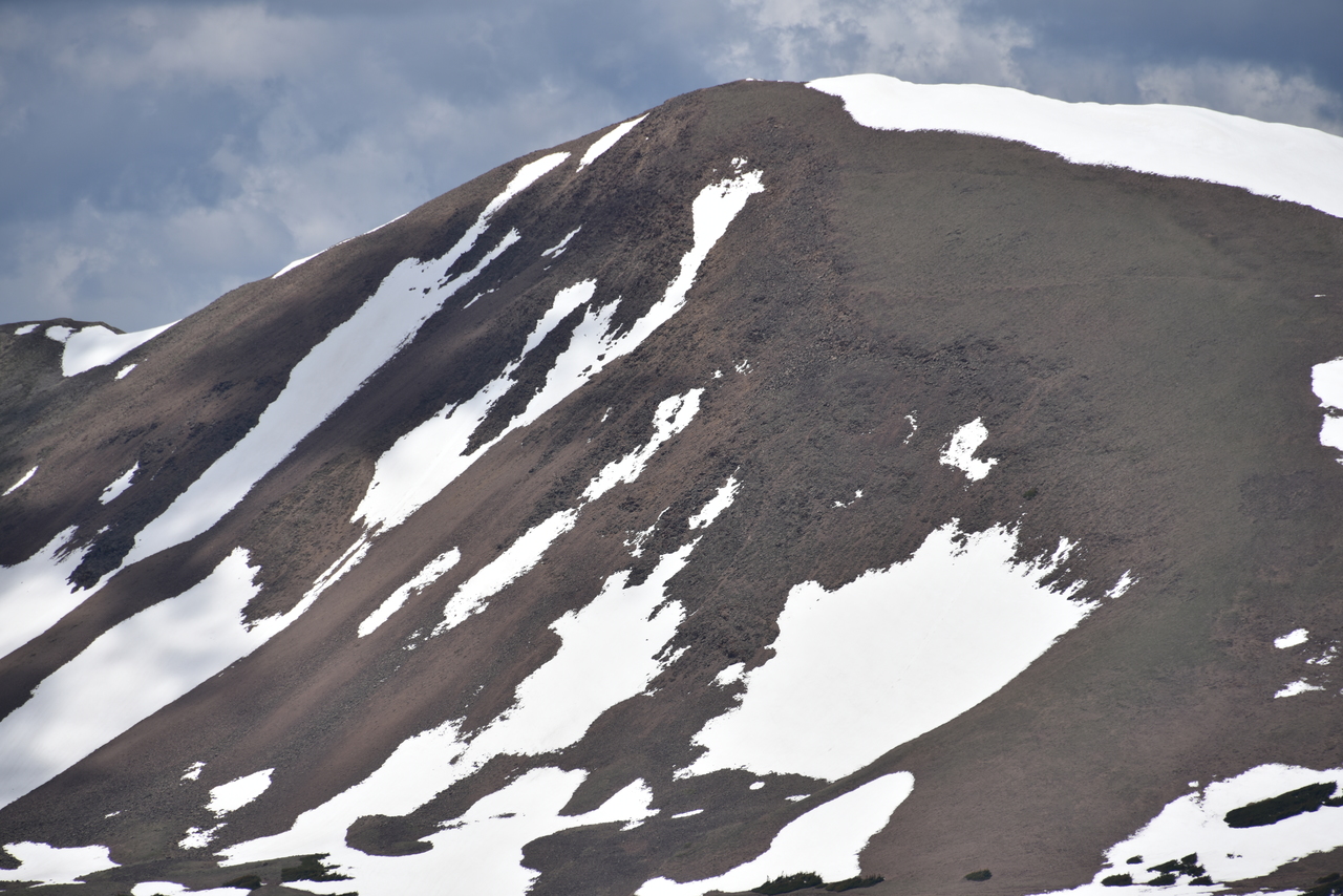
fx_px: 11193
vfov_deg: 4.6
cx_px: 672
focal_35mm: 300
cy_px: 448
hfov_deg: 6.9
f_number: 9
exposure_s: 1/640
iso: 100
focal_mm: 300
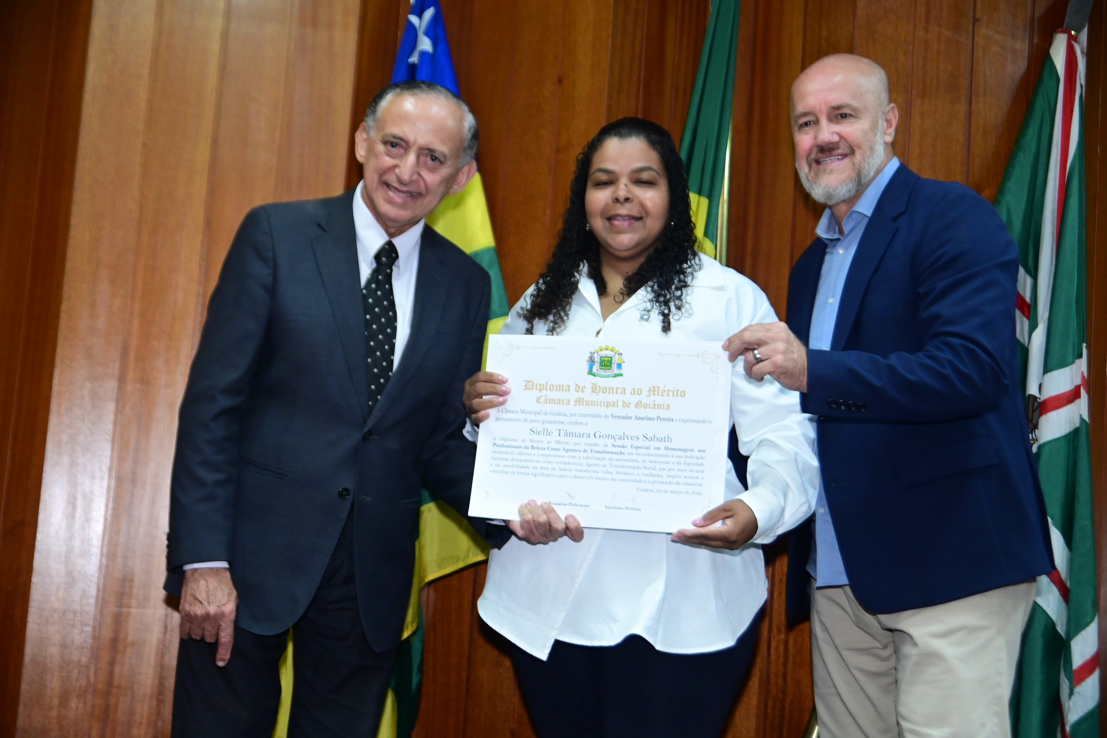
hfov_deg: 38.2
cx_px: 554
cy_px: 369
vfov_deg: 26.0
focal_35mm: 52
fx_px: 1599
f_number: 5.6
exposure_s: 1/250
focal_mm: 52
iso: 5000
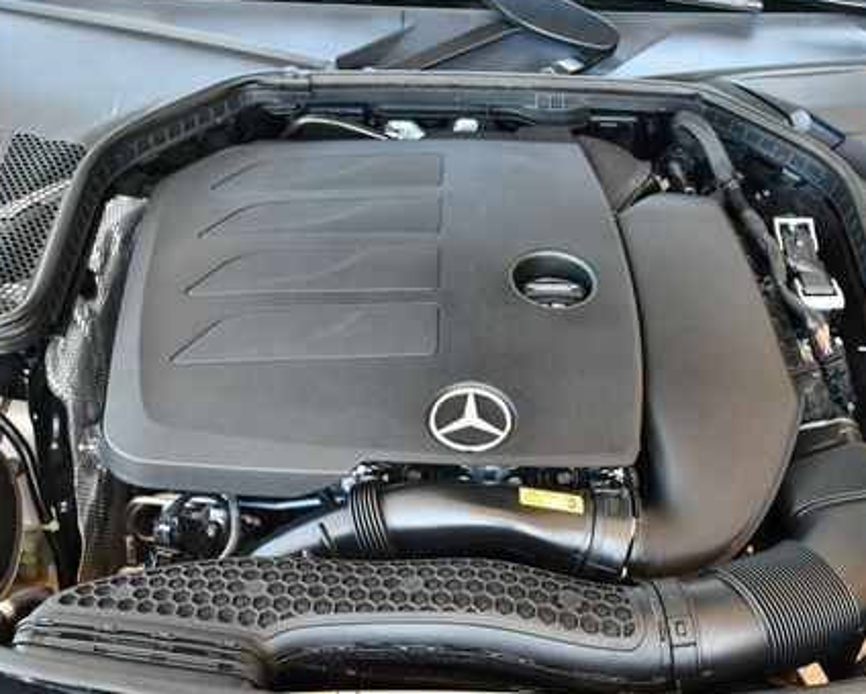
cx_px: 437
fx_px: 1308
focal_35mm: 51
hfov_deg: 36.6
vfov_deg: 29.7
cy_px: 316
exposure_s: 1/200
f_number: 3.5
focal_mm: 18
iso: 800
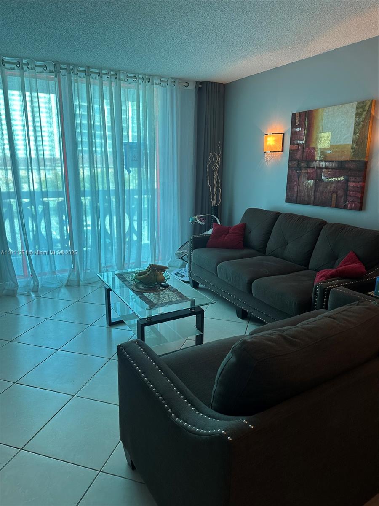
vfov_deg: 71.6
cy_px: 253
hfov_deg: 56.8
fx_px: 350
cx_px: 190
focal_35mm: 24
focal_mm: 6.86
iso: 50
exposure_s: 1/120
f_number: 1.78
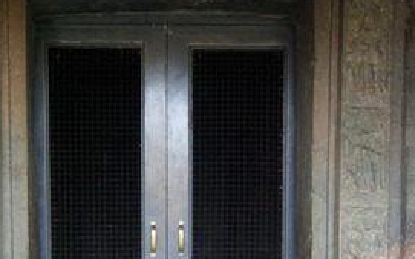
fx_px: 735
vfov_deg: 19.3
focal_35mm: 65
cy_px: 274
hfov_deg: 31.5
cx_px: 181
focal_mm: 24
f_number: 4
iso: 800
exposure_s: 1/15
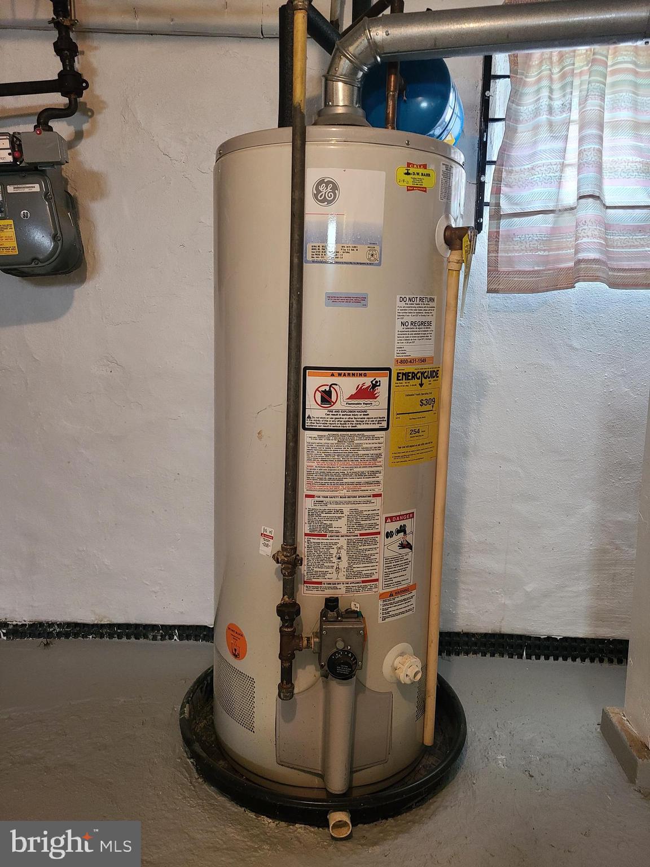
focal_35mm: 26
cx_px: 325
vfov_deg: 67.3
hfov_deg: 53.1
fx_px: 651
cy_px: 434
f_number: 1.8
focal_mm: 5.4
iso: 200
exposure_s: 1/40
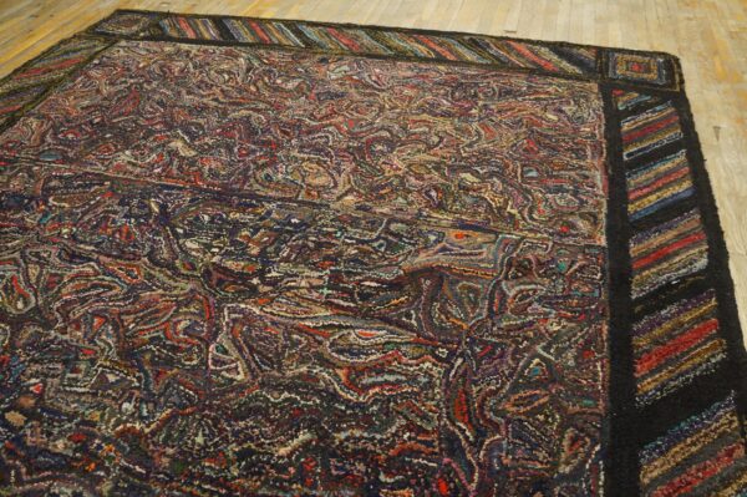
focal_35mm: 27
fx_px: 560
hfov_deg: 67.4
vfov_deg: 47.9
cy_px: 248
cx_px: 374
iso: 1250
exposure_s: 1/60
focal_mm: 18
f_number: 4
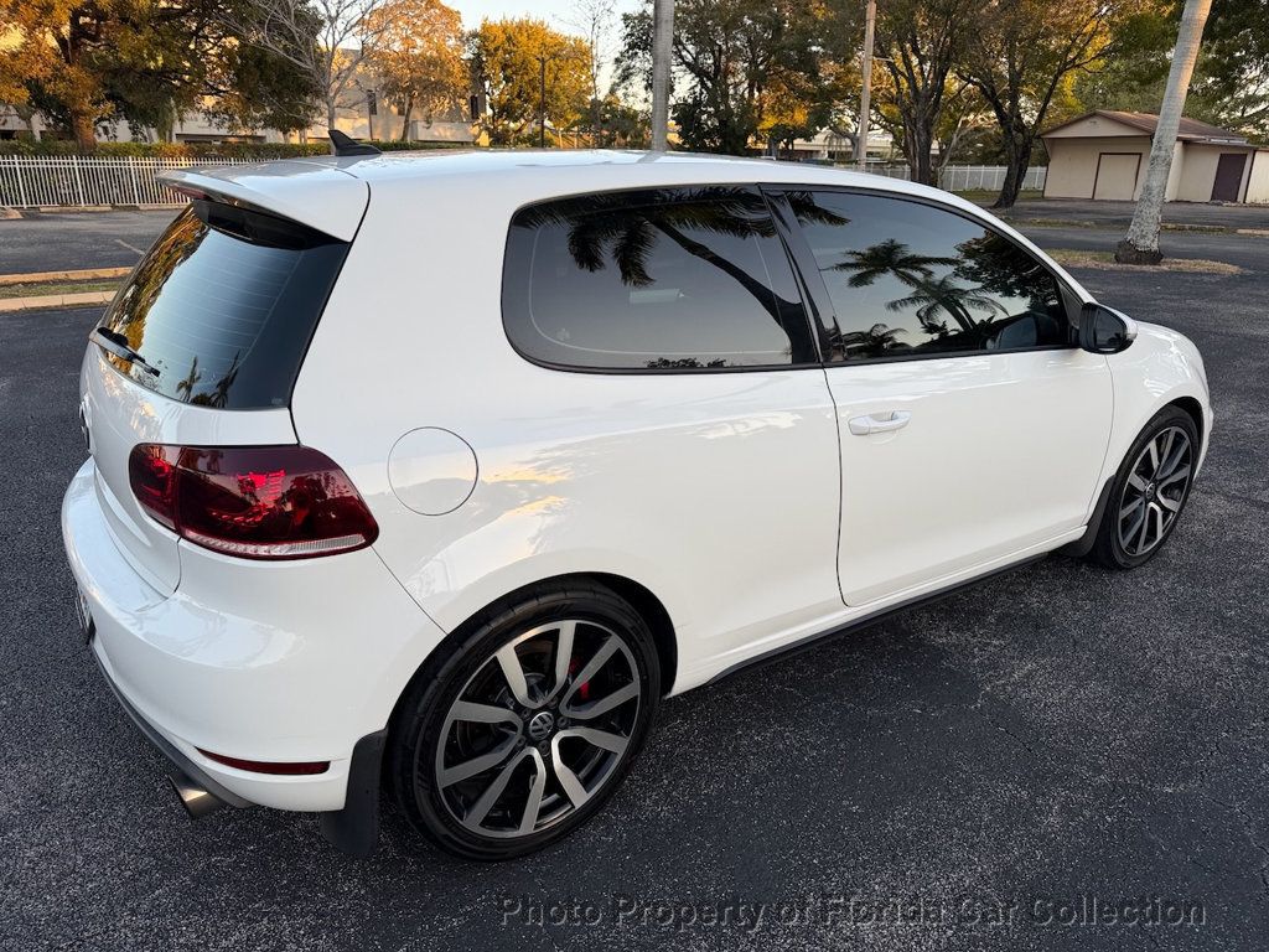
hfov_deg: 71.6
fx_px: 880
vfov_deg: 56.8
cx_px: 634
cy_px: 476
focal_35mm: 24
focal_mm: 6.76
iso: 80
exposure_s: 1/494
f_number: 1.78
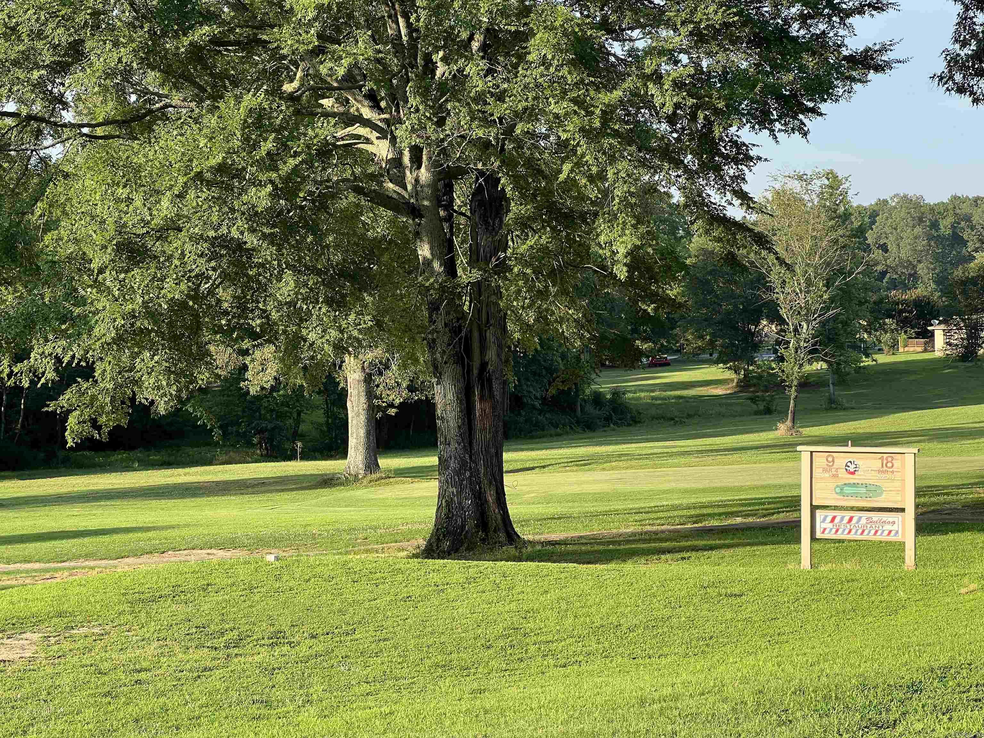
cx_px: 492
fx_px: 2189
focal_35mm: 77
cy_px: 369
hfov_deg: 25.3
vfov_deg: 19.1
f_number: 2.8
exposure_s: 1/172
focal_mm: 9
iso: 32
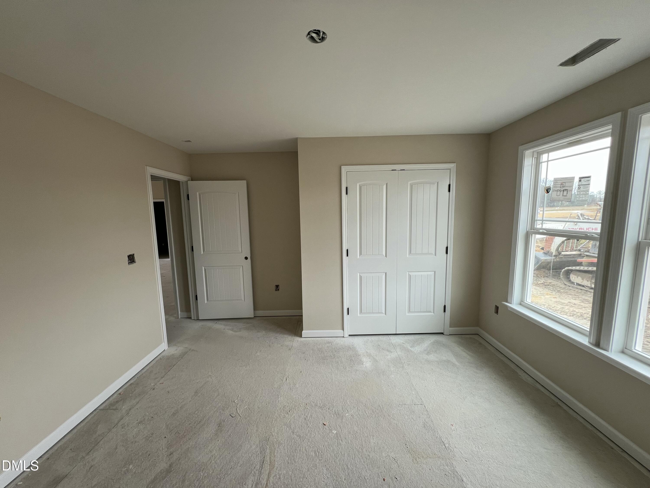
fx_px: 244
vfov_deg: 89.9
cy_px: 244
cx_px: 325
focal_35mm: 13
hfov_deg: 106.2
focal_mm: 1.57
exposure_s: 1/99
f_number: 1.8
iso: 50
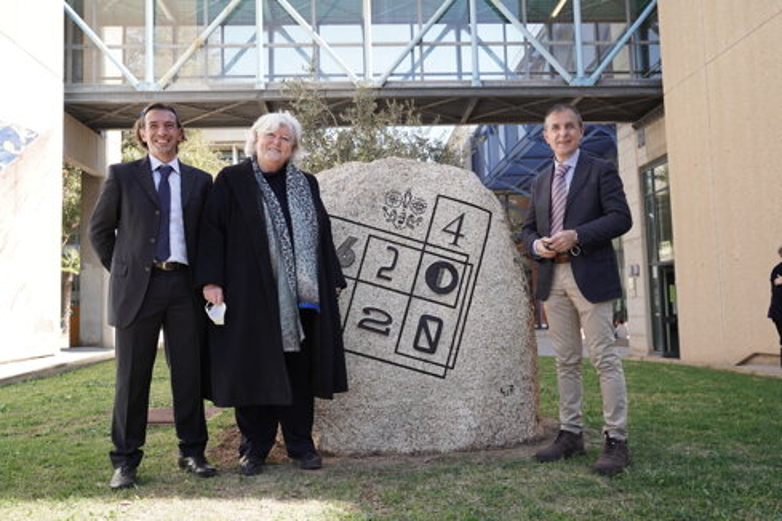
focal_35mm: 31
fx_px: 673
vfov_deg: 42.3
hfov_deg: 60.3
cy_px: 260
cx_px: 391
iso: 250
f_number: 7.1
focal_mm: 31
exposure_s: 1/125
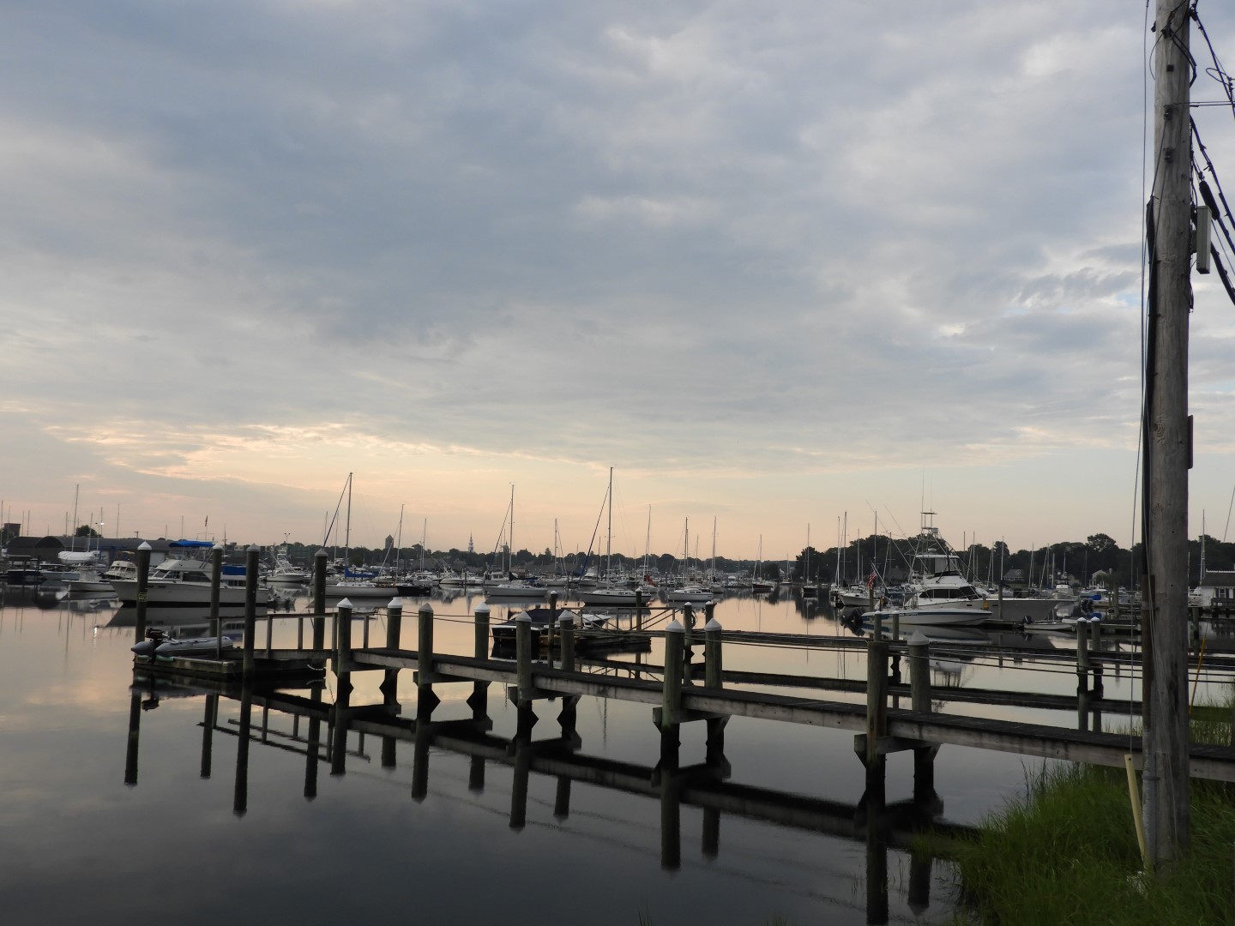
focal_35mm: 33
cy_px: 463
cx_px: 618
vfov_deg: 42.9
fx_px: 1177
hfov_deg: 55.4
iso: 100
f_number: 3.6
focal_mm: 5.9
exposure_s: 1/320
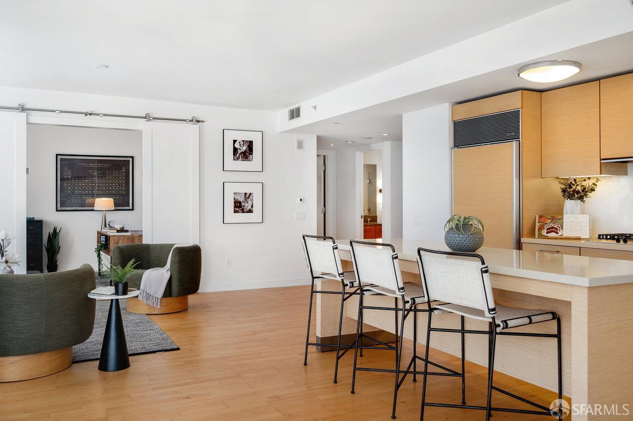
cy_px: 210
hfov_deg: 60.3
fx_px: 545
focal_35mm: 31
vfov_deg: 42.3
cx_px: 316
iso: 400
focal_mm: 31
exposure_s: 1/60
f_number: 4.5
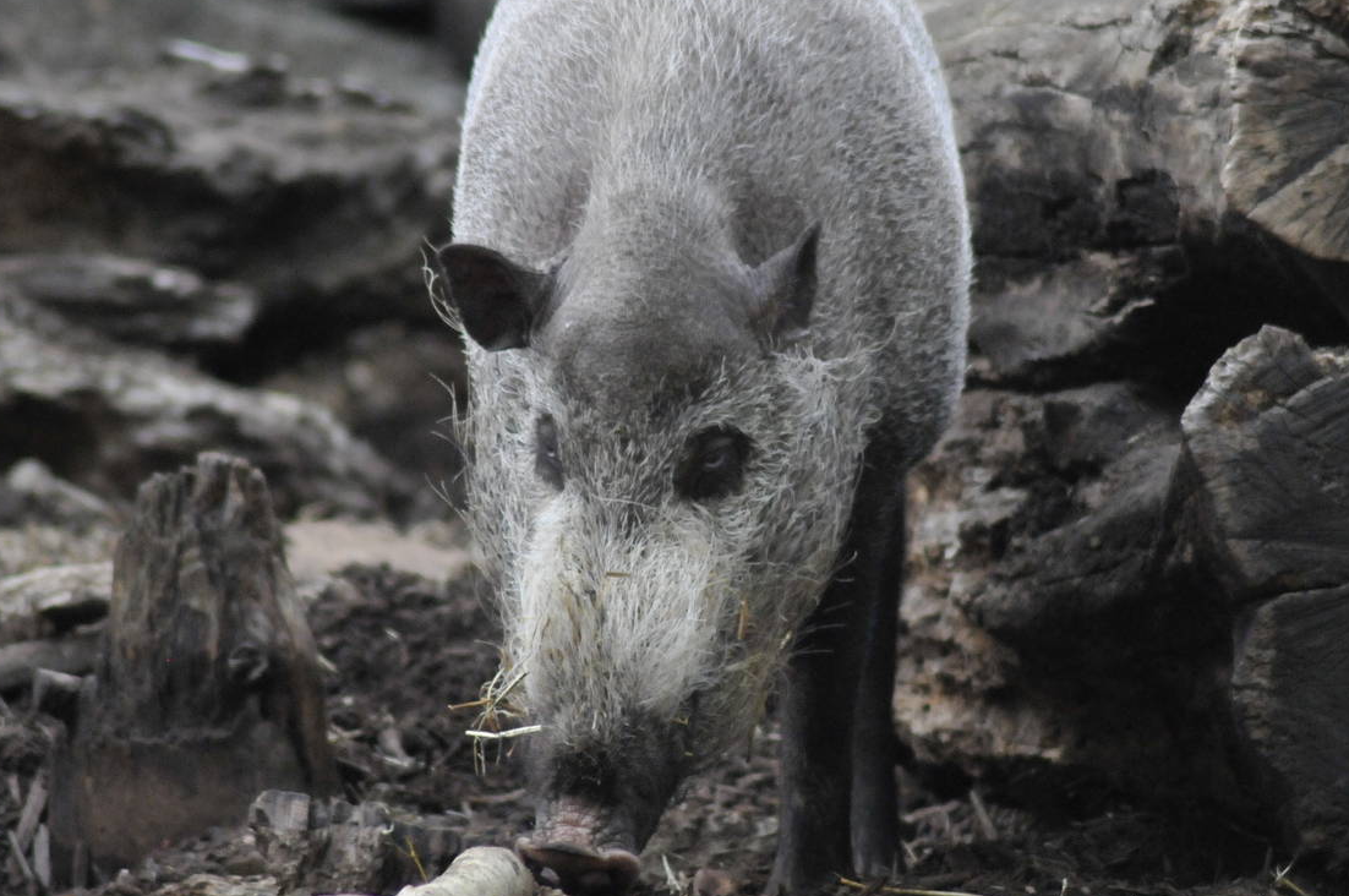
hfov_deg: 4.1
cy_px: 457
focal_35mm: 501
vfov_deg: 2.7
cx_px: 728
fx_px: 18751
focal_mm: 230
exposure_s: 1/500
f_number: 5
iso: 2000
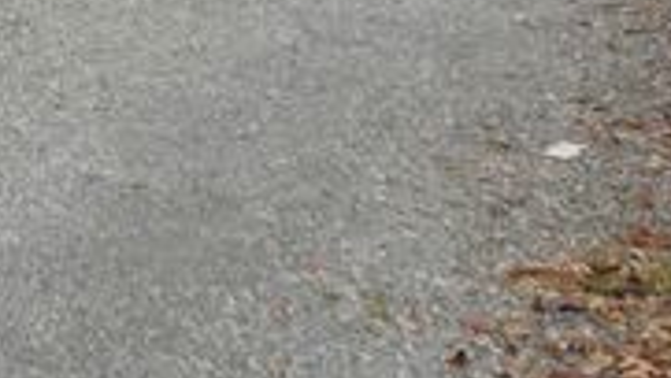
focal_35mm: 113
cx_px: -445
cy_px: -415
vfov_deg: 9.8
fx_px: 2015
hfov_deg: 16.5
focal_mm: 17
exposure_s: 1/250
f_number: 8
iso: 220
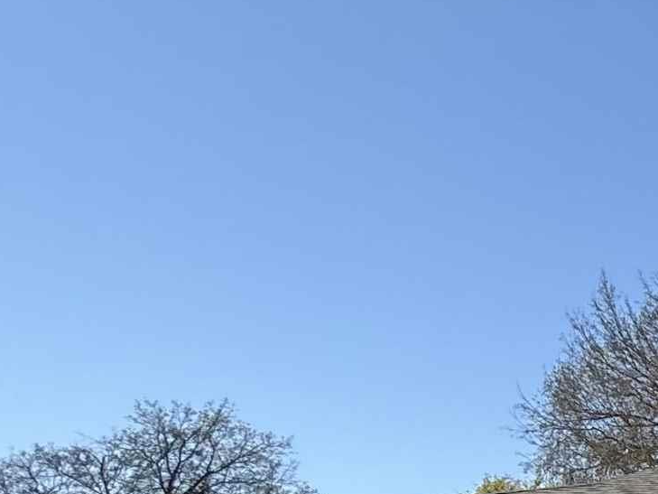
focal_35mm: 59
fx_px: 1122
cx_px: 1325
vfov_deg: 21.2
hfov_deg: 19.0
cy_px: 724
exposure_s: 1/1259
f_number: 2.2
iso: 50
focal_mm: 2.22
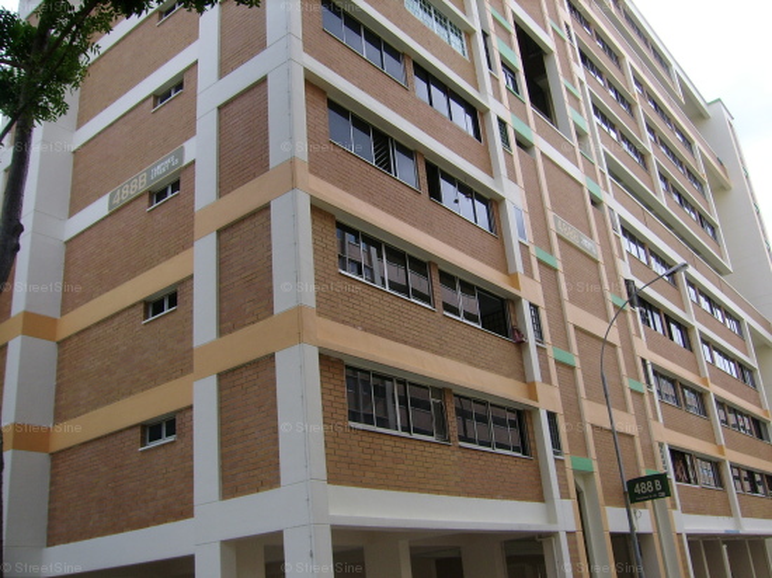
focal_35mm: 35
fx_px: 780
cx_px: 386
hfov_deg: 52.6
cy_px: 289
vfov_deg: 40.7
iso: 50
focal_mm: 5.95
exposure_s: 1/192
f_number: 5.8
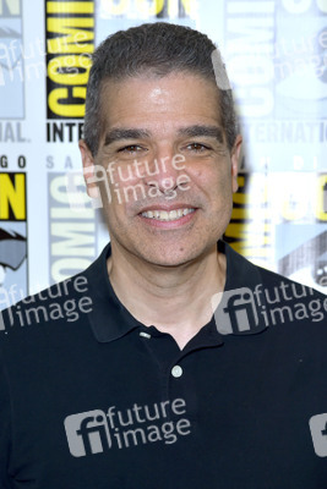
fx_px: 1429
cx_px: 164
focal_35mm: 105
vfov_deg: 19.4
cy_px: 244
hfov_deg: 13.1
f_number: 6.3
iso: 800
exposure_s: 1/250
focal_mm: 105
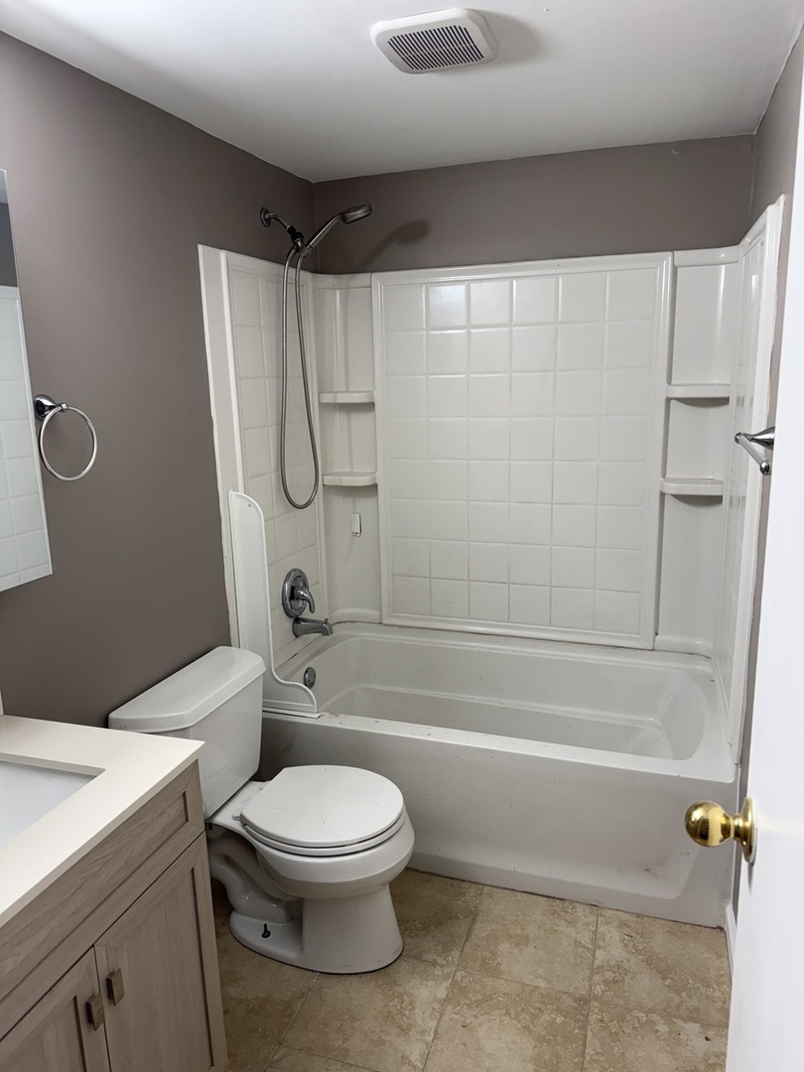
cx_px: 402
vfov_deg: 71.6
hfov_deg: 56.8
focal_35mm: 24
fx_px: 743
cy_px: 536
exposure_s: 1/120
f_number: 1.78
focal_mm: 6.76
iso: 160
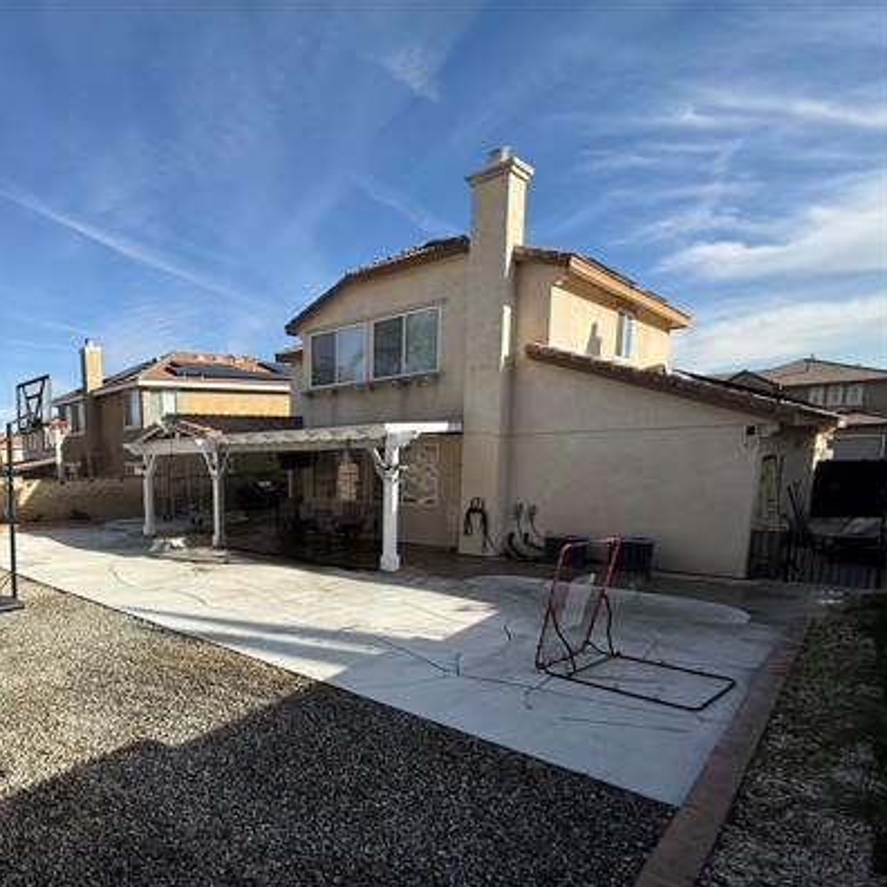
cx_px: 177
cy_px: 533
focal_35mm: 20
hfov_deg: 67.7
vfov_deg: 74.0
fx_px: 580
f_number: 2.2
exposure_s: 1/2506
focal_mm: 2.22
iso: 50
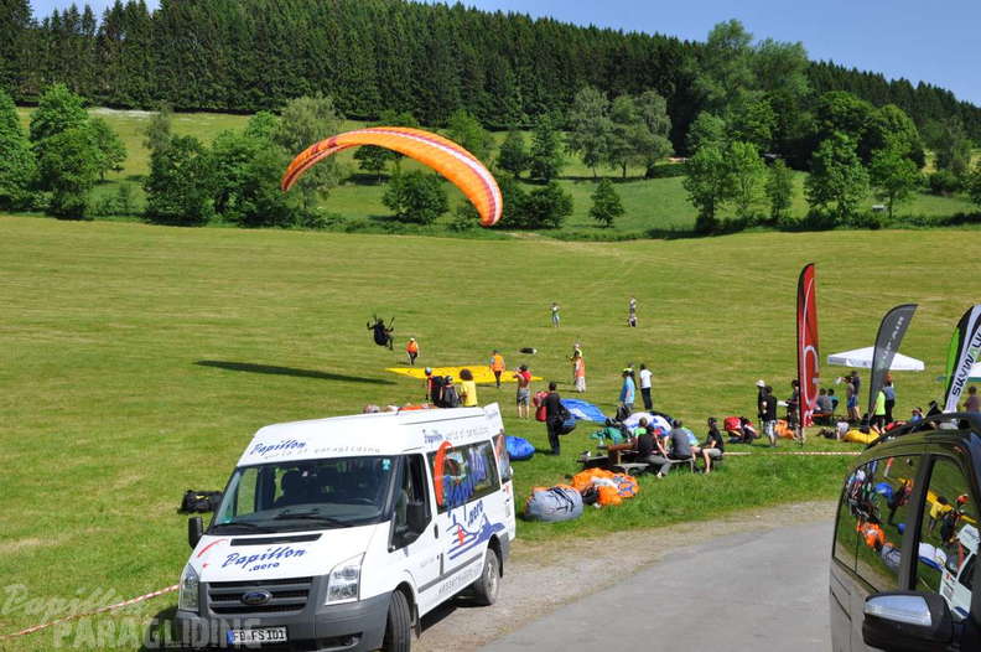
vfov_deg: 31.8
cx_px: 490
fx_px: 1143
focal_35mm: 42
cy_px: 326
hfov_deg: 46.4
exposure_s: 1/400
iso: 200
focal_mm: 28
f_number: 10
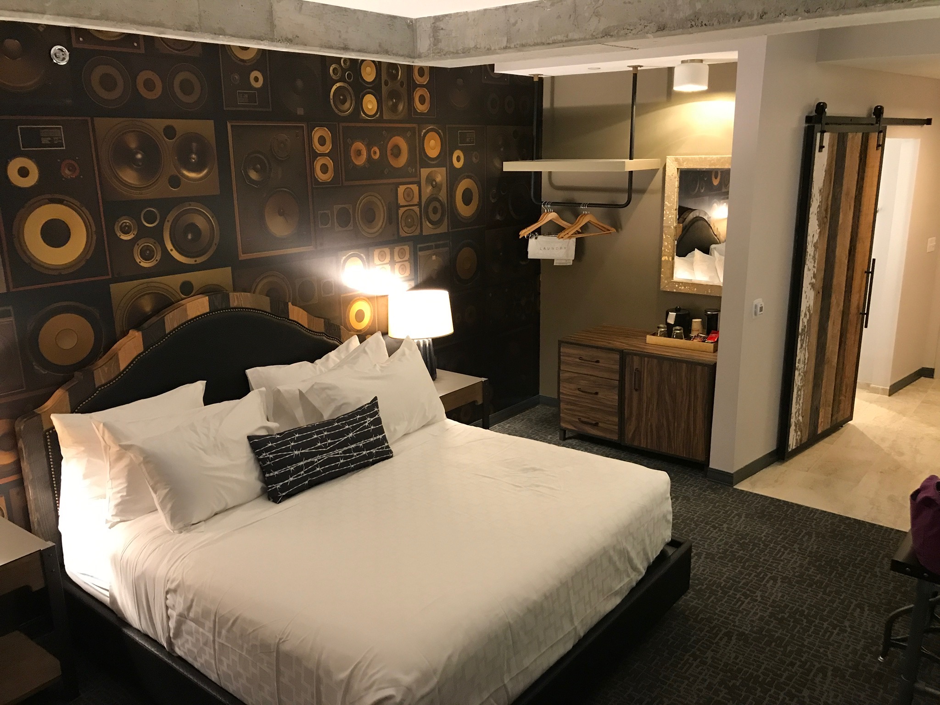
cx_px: 470
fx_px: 760
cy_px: 352
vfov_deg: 49.7
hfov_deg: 63.4
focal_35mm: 28
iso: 100
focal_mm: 3.99
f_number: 1.8
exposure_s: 1/11
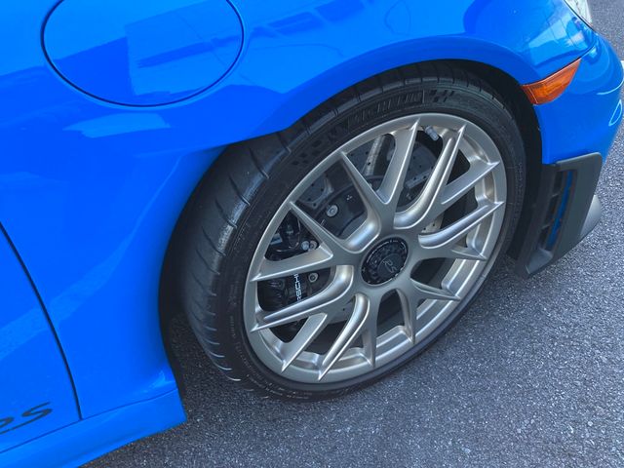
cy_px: 234
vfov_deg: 49.7
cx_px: 312
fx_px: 505
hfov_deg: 63.4
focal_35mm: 28
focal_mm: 3.99
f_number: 1.8
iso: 80
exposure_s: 1/121
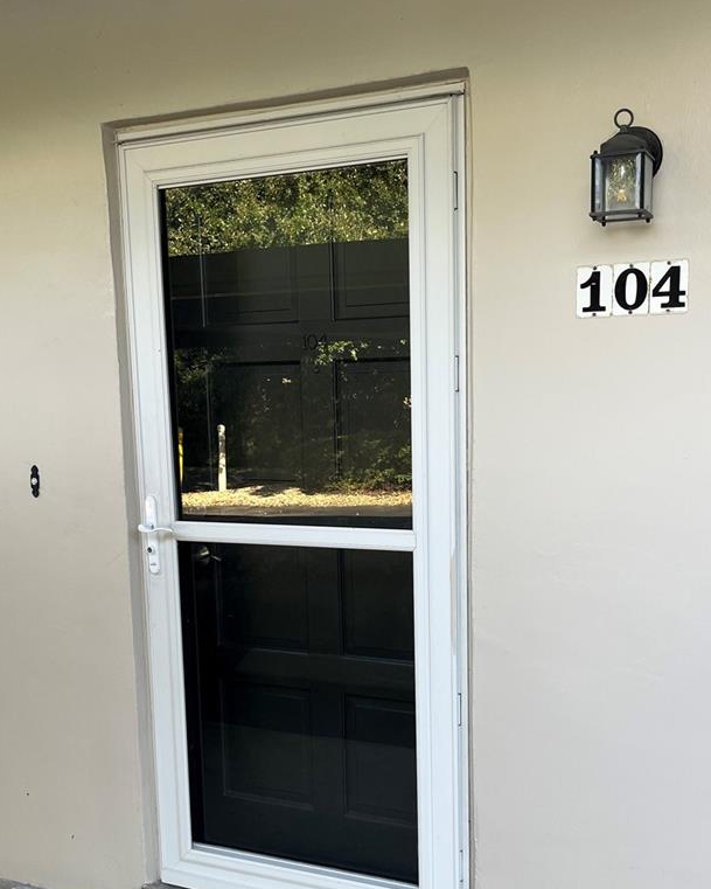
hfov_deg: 37.3
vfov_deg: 45.4
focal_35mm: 40
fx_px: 1052
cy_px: 553
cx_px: 358
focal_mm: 5.1
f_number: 1.6
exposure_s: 1/210
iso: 40
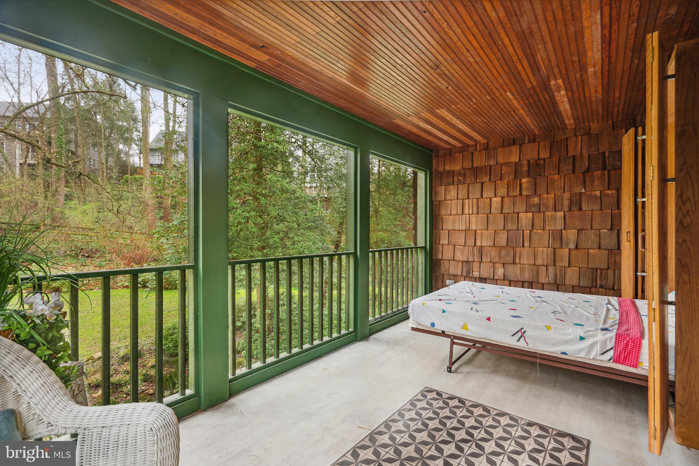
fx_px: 311
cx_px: 350
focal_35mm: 16
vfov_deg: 73.7
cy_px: 233
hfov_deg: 96.7
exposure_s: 1/5
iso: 200
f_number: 8
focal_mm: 16
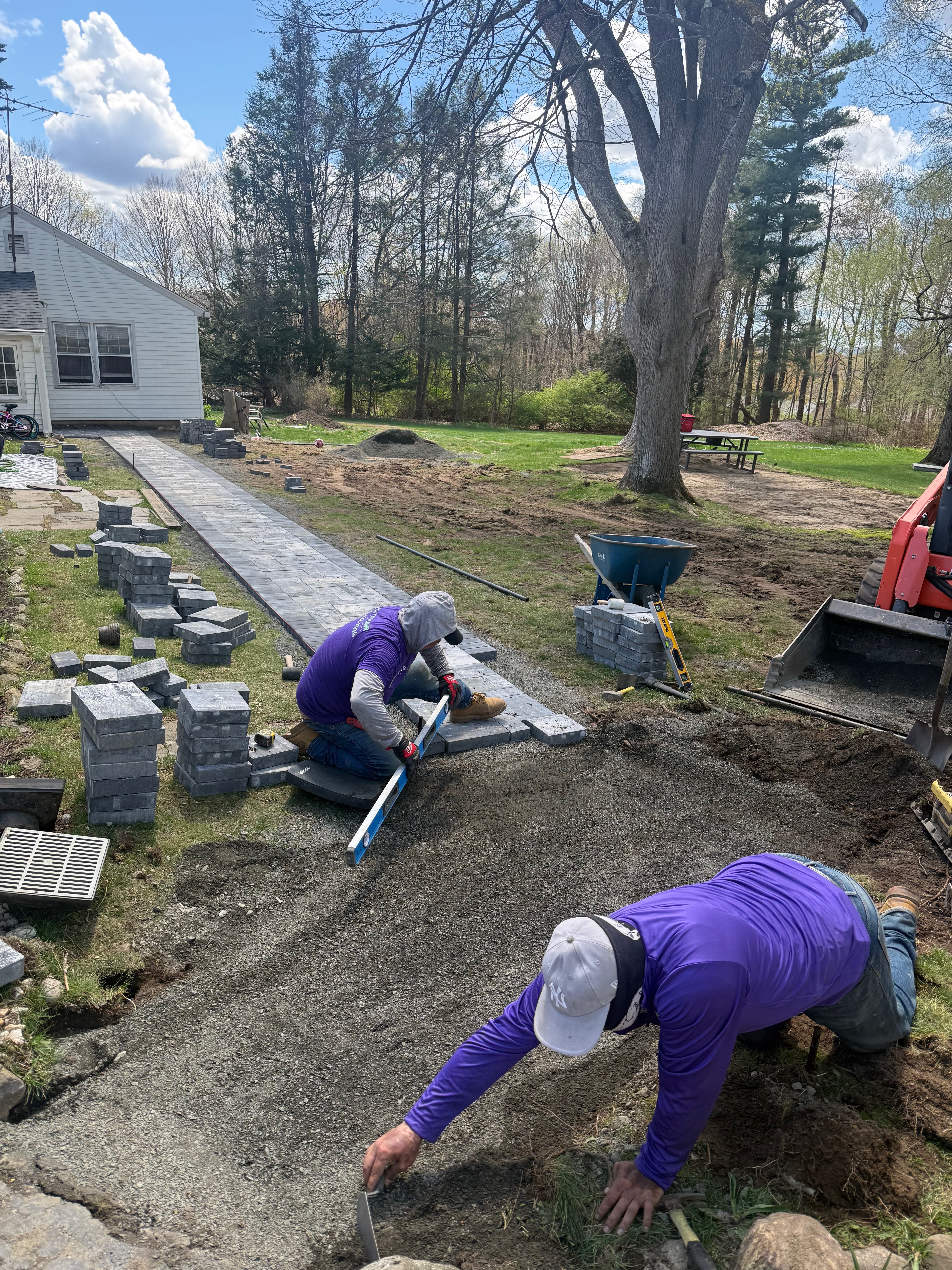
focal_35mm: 24
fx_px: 880
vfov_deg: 71.6
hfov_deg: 56.8
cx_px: 476
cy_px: 635
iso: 100
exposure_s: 1/1292
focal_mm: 6.76
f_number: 1.78
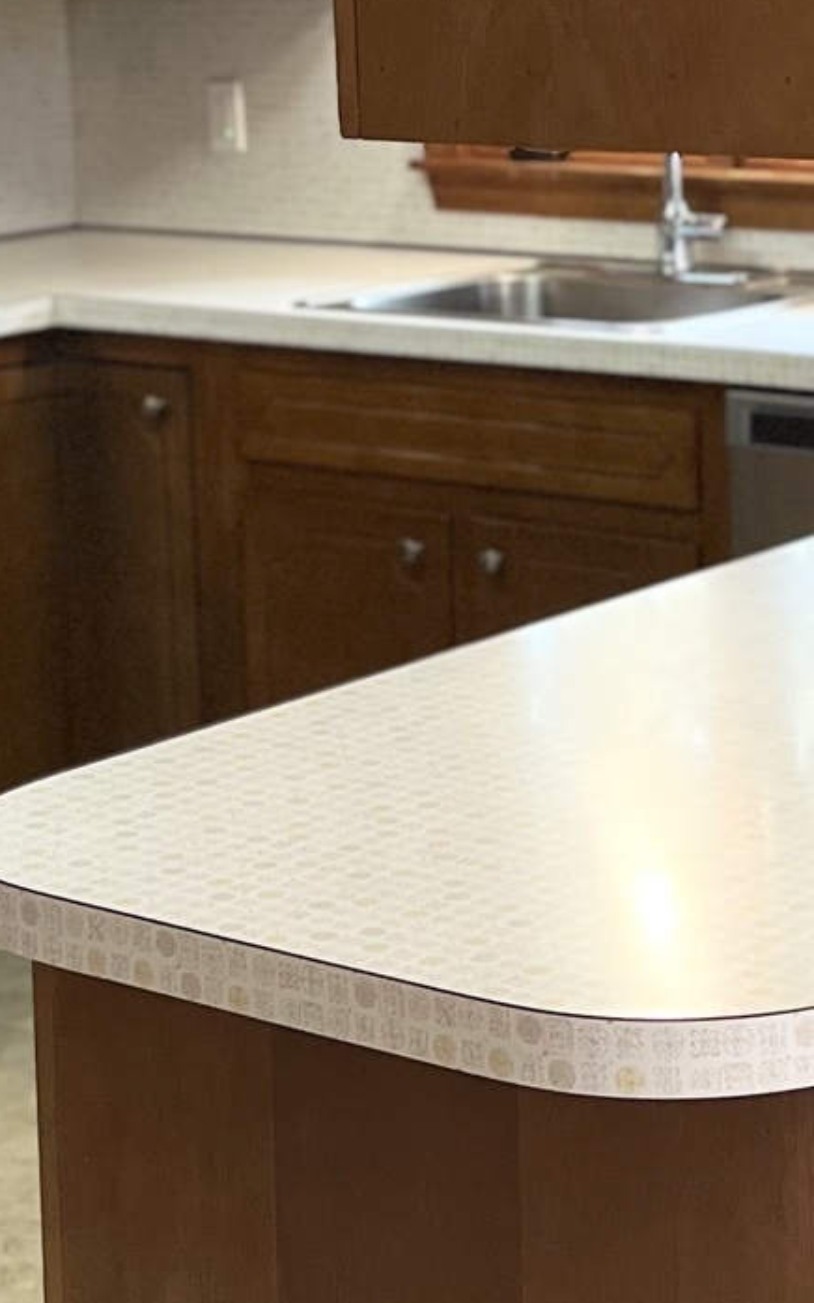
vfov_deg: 22.4
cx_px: 695
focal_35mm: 91
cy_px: 211
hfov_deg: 14.2
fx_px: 3231
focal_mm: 5.7
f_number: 1.5
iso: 160
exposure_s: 1/60
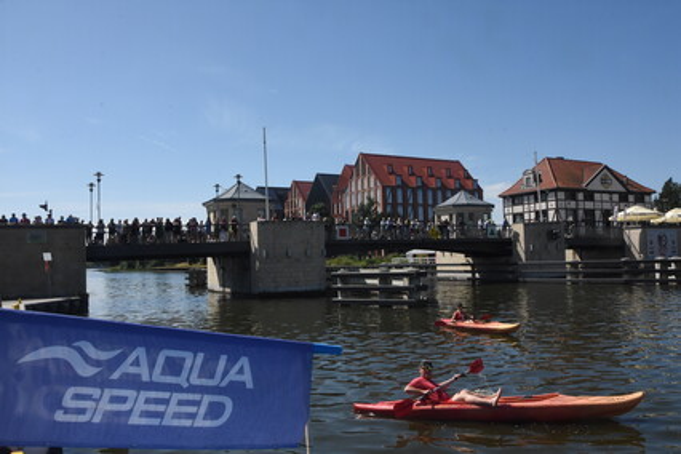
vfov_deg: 43.6
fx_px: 567
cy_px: 227
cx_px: 340
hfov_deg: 61.9
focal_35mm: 30
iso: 1250
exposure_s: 1/1000
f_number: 16
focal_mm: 20
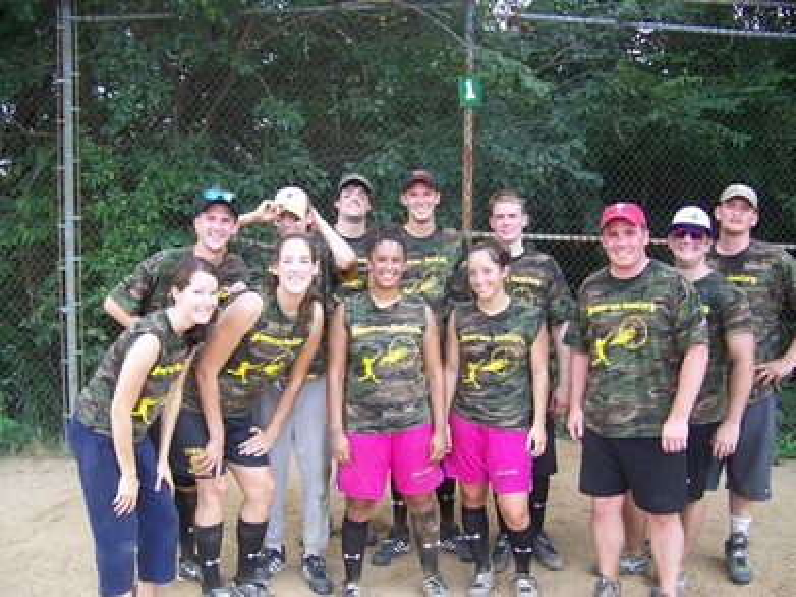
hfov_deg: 51.4
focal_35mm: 36
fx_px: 828
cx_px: 398
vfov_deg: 39.6
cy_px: 298
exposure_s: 1/60
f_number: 2.8
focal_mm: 5.85
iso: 64
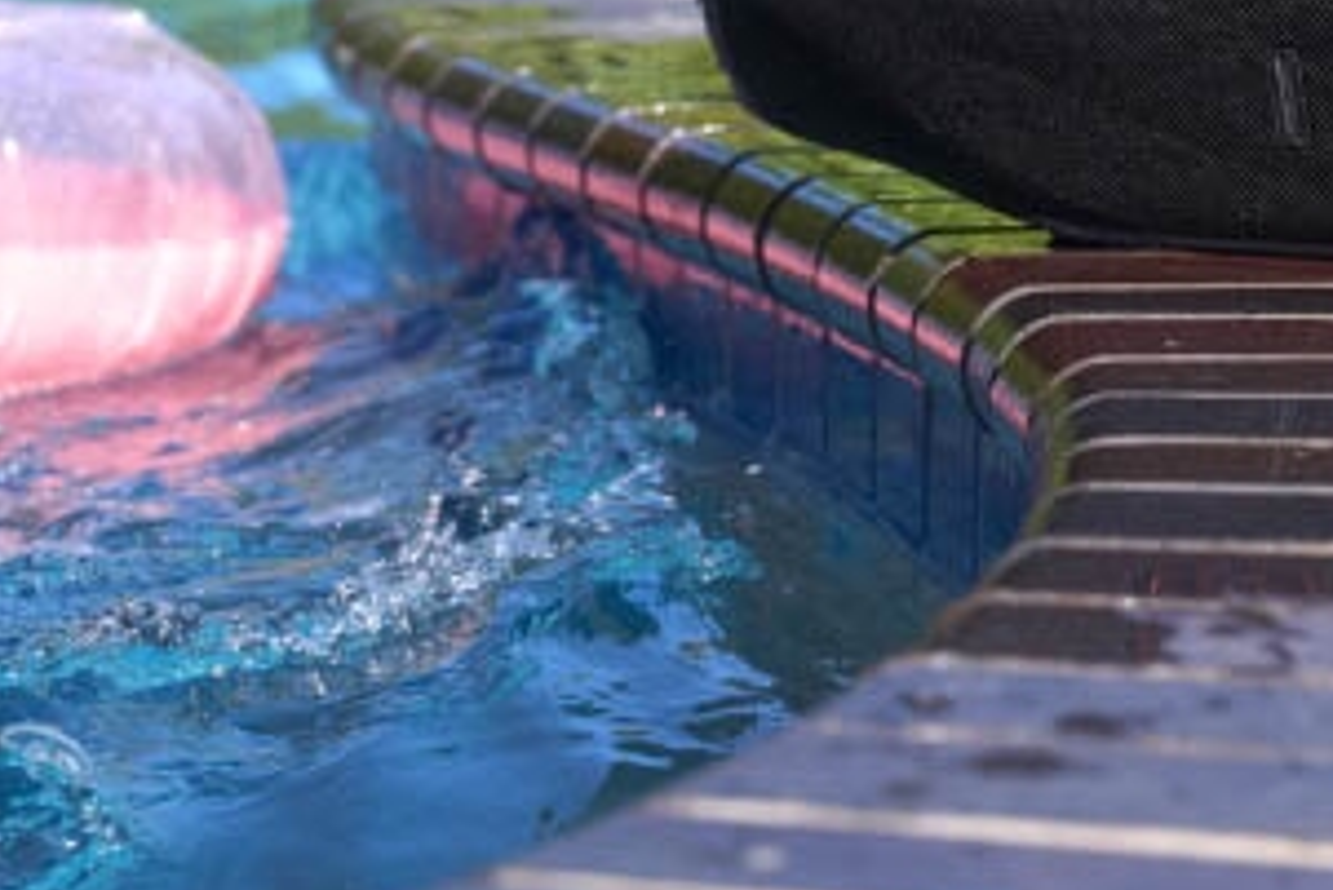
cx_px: 806
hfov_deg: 11.0
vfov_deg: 7.4
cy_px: 108
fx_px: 6890
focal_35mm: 186
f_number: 5
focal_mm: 70
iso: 500
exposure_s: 1/640
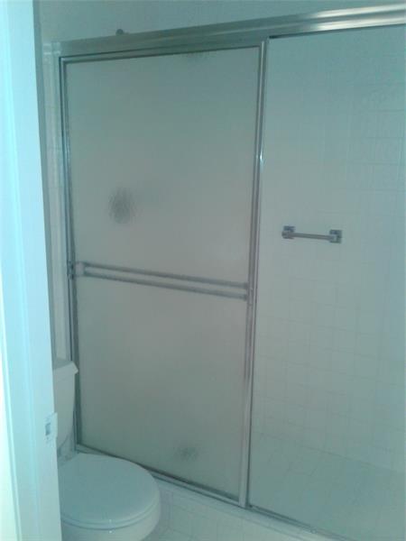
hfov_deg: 42.9
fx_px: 516
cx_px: 203
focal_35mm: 33
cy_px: 270
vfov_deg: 55.4
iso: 100
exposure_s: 1/14
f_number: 2.2
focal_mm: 3.3
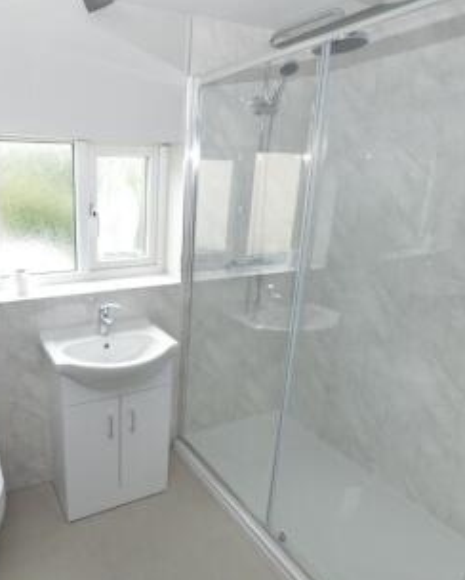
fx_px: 378
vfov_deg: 75.0
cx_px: 128
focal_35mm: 22
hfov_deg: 60.4
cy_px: 295
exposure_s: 1/80
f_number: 4.5
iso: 400
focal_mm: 10
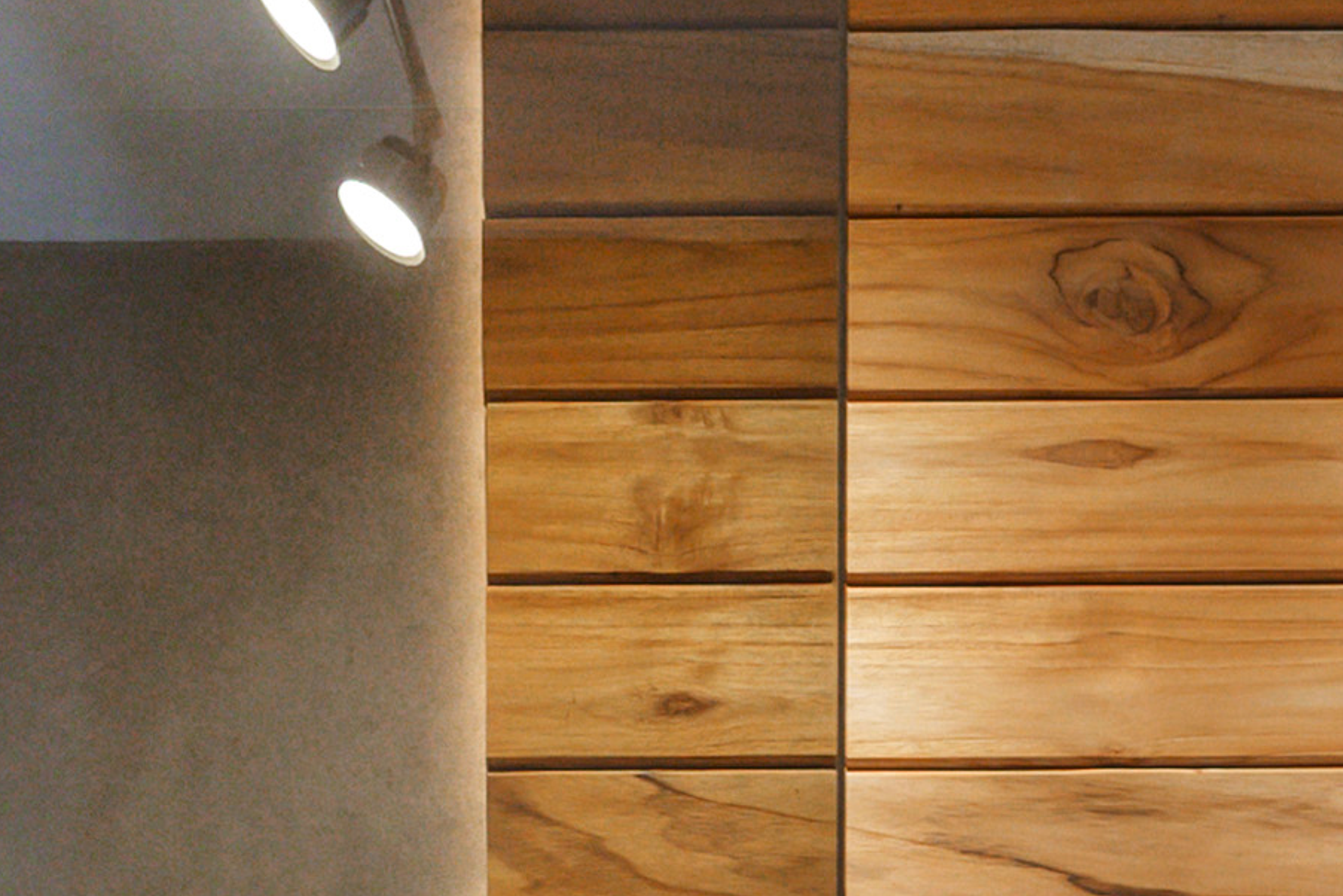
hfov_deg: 17.8
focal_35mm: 113
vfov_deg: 10.5
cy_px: 2105
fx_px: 4215
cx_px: 1194
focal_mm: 17
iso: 320
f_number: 7.1
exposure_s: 1/25
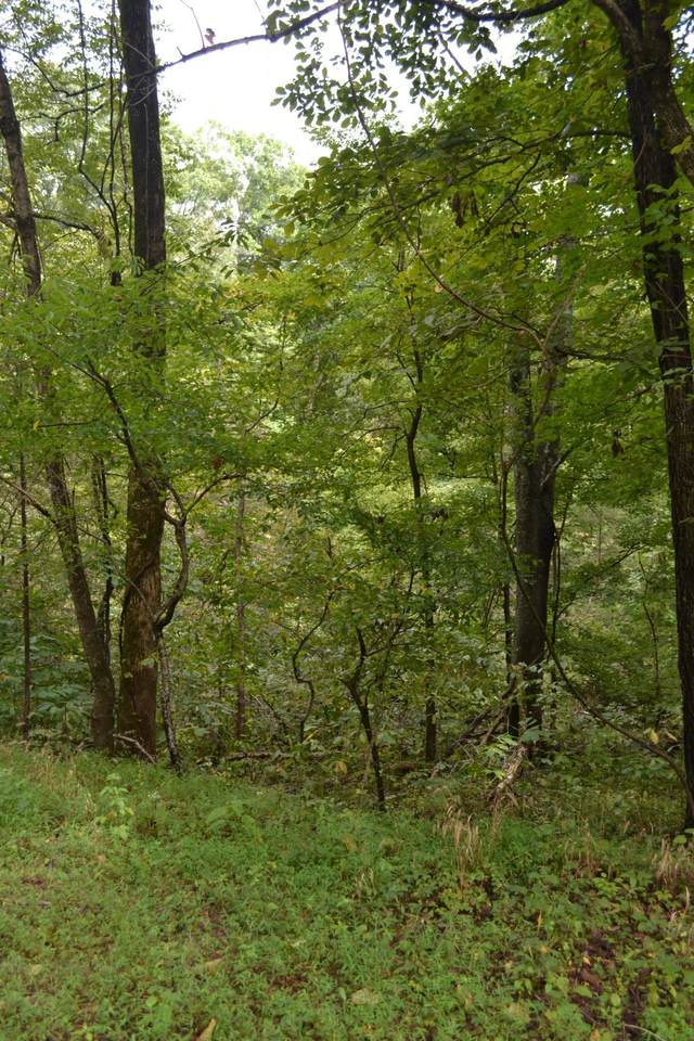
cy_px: 520
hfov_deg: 36.9
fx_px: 1041
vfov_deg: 53.1
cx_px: 347
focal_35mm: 36
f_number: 5.6
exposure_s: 1/125
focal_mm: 24
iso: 220
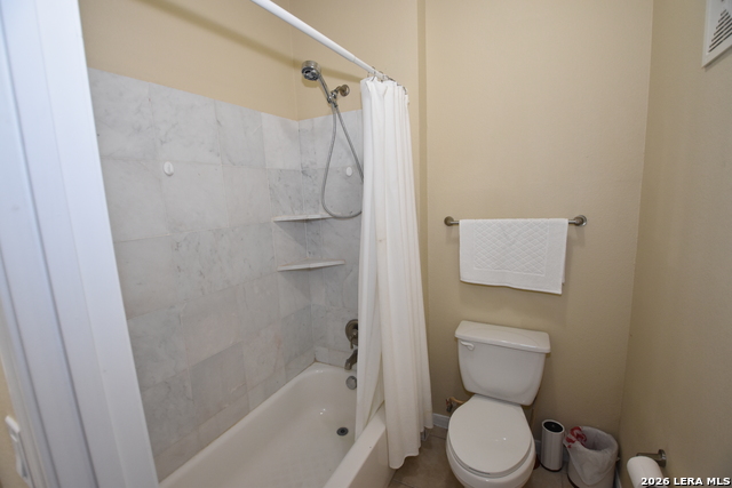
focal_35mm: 15
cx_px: 366
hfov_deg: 100.4
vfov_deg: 77.4
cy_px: 244
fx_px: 305
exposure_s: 1/125
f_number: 4
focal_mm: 10
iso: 800
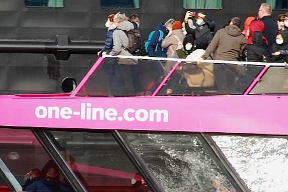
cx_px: 63
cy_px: 169
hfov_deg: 4.9
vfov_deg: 3.3
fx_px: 3355
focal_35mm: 419
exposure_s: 1/160
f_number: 9
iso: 200
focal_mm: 135
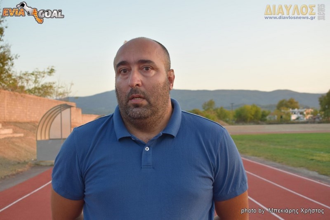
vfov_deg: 28.1
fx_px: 440
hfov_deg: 41.1
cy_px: 110
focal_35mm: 48
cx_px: 165
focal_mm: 32
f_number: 6.3
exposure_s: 1/160
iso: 400
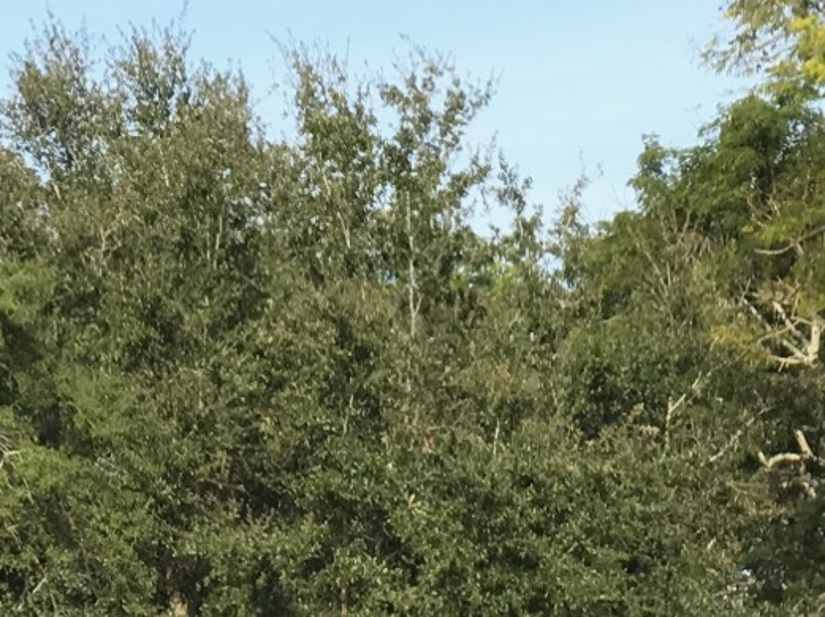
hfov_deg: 9.0
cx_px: 739
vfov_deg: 6.6
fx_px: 5216
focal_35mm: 219
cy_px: 1164
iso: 20
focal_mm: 6.6
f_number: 2.8
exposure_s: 1/414
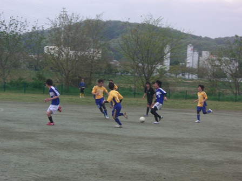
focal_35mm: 114
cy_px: 90
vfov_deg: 13.0
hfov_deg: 17.3
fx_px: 797
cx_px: 121
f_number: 5.4
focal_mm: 23.7
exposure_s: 1/200
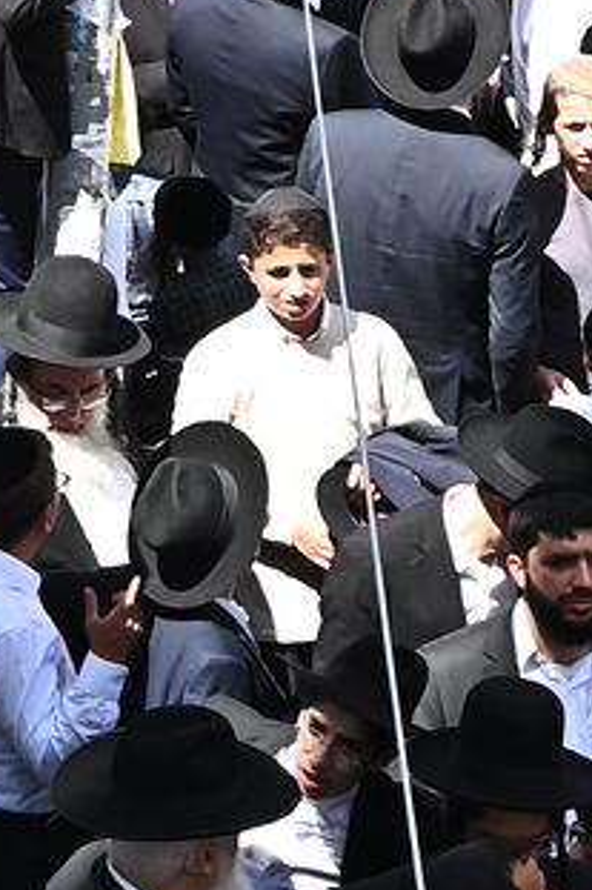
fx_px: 4667
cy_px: 451
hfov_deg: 6.7
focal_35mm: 189
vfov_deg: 10.9
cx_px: 1593
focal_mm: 28
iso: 320
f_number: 11
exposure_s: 1/160
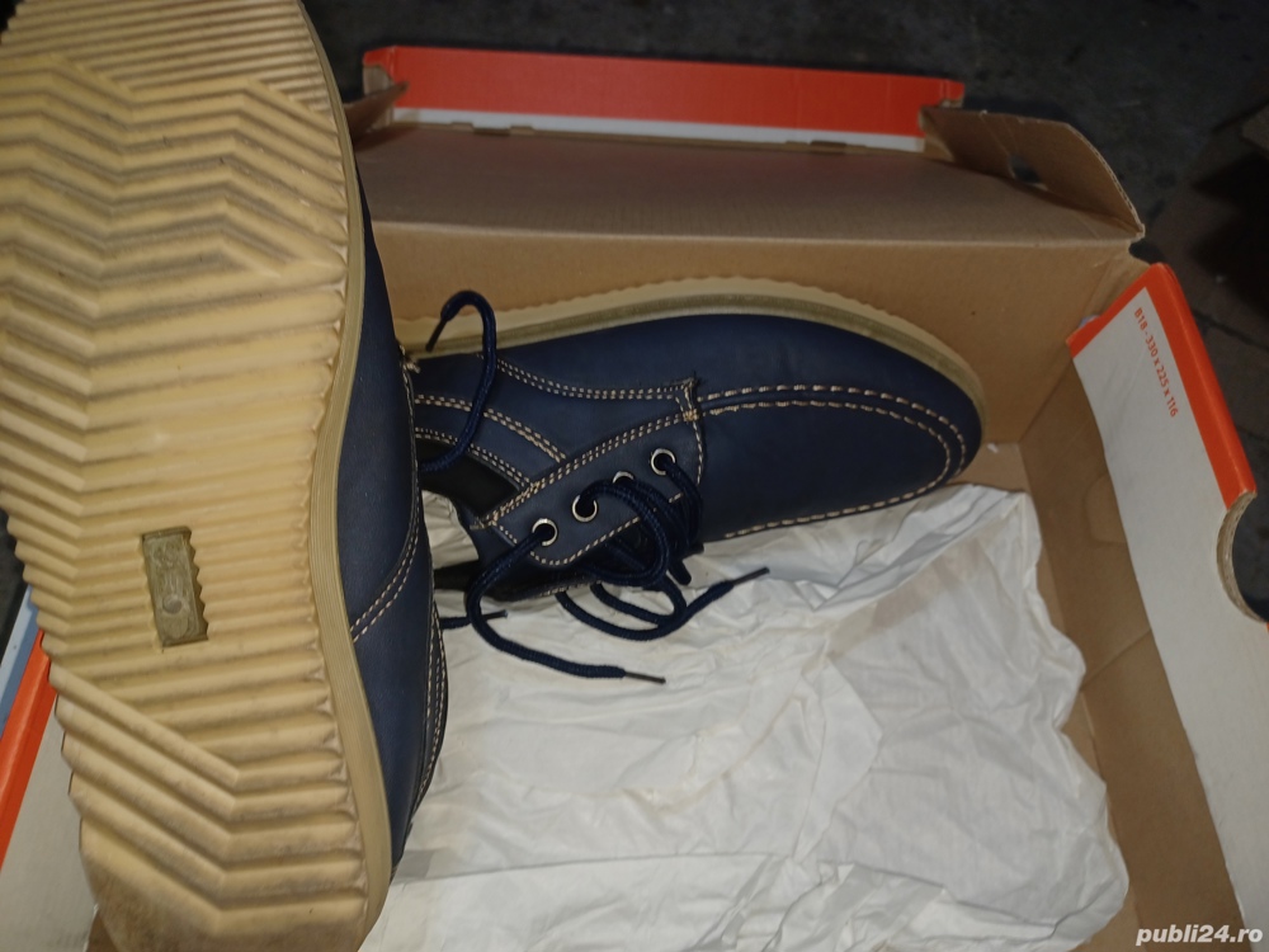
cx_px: 634
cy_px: 476
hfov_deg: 69.4
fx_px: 916
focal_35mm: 25
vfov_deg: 54.9
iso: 100
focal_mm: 4.6
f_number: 1.8
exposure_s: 1/50
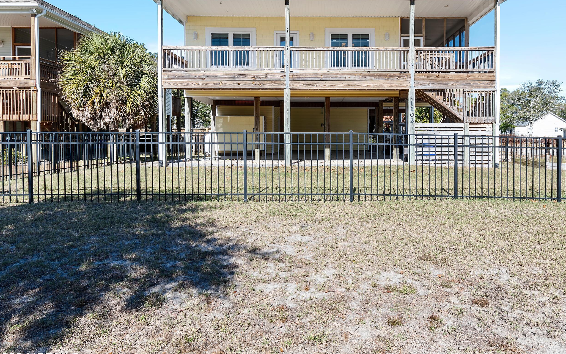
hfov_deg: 70.0
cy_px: 149
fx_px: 401
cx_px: 327
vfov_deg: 47.4
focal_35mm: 26
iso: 100
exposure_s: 1/125
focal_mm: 14
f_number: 5.6
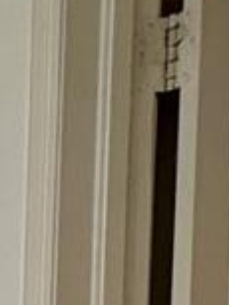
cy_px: 562
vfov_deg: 15.2
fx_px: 969
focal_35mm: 110
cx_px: -428
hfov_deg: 10.3
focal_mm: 2.22
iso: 50
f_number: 2.2
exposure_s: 1/120
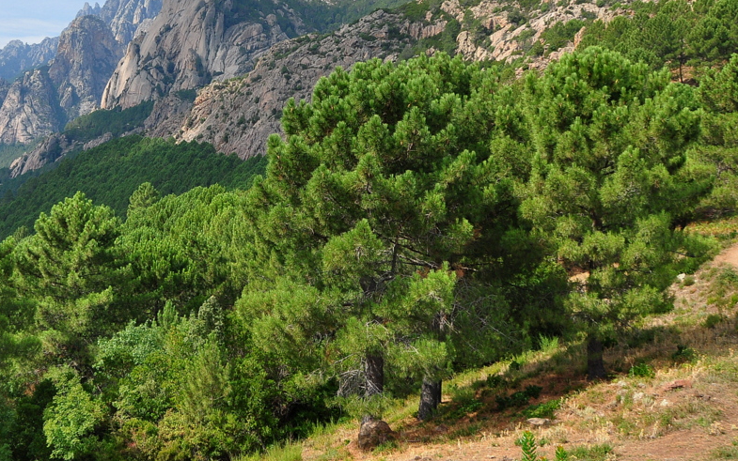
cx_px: 195
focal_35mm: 42
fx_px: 845
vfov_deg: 30.2
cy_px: 138
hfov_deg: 45.7
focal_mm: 18
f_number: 10
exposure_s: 1/400
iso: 400
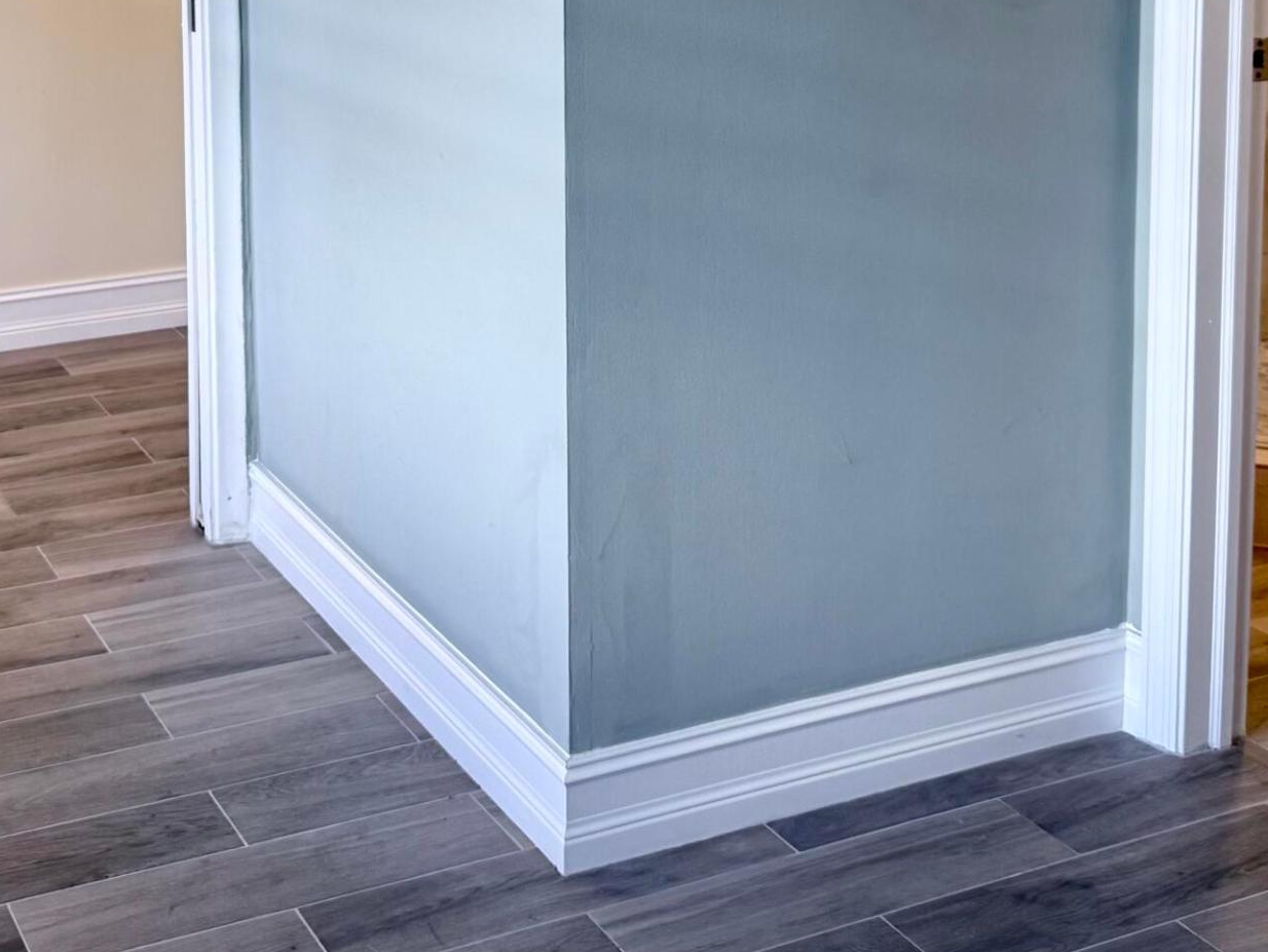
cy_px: -38
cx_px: 479
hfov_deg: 34.2
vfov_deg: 24.7
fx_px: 2052
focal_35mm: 56
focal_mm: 6.76
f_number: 1.78
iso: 160
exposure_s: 1/120
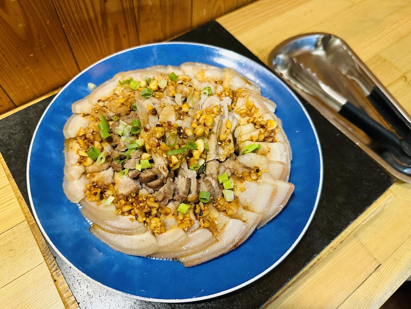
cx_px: 206
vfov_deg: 56.8
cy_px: 154
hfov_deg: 71.6
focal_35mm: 24
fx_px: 285
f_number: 1.78
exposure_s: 1/60
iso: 400
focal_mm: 6.86
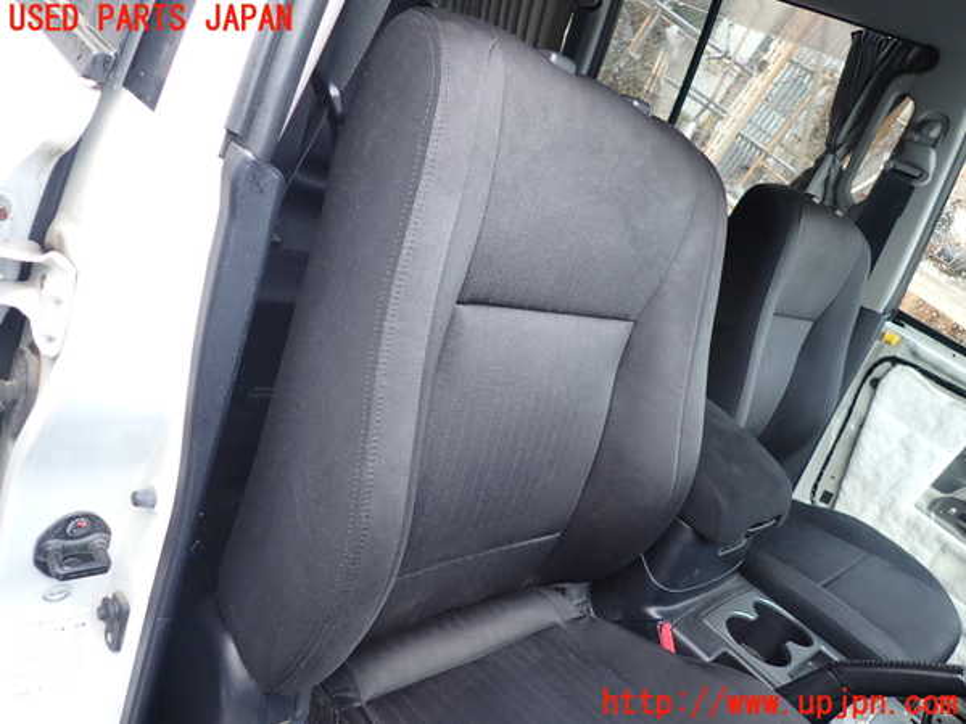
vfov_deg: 54.9
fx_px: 698
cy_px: 362
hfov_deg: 69.4
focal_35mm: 25
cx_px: 483
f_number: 2
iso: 200
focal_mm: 4.5
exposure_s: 1/60
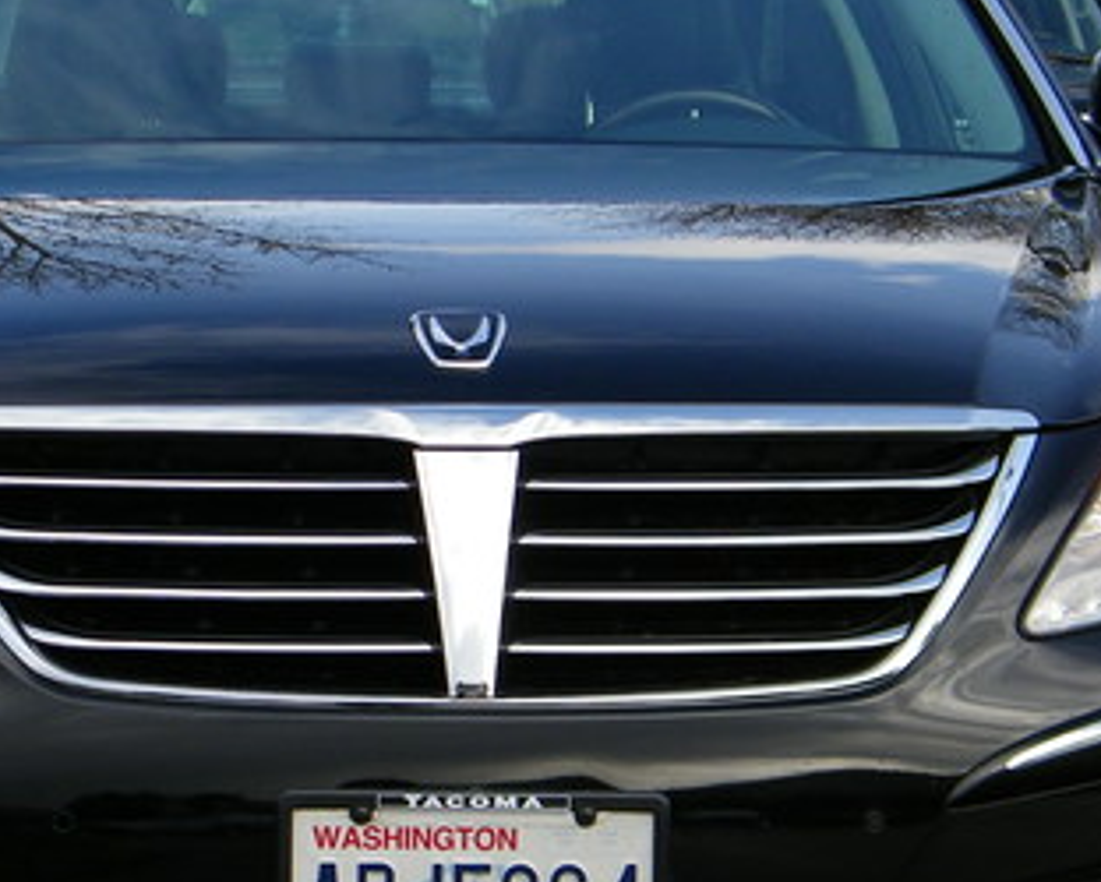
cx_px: 448
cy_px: 554
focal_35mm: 118
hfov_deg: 16.3
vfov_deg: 13.1
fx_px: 3847
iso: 80
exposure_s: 1/320
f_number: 4.1
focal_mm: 10.6
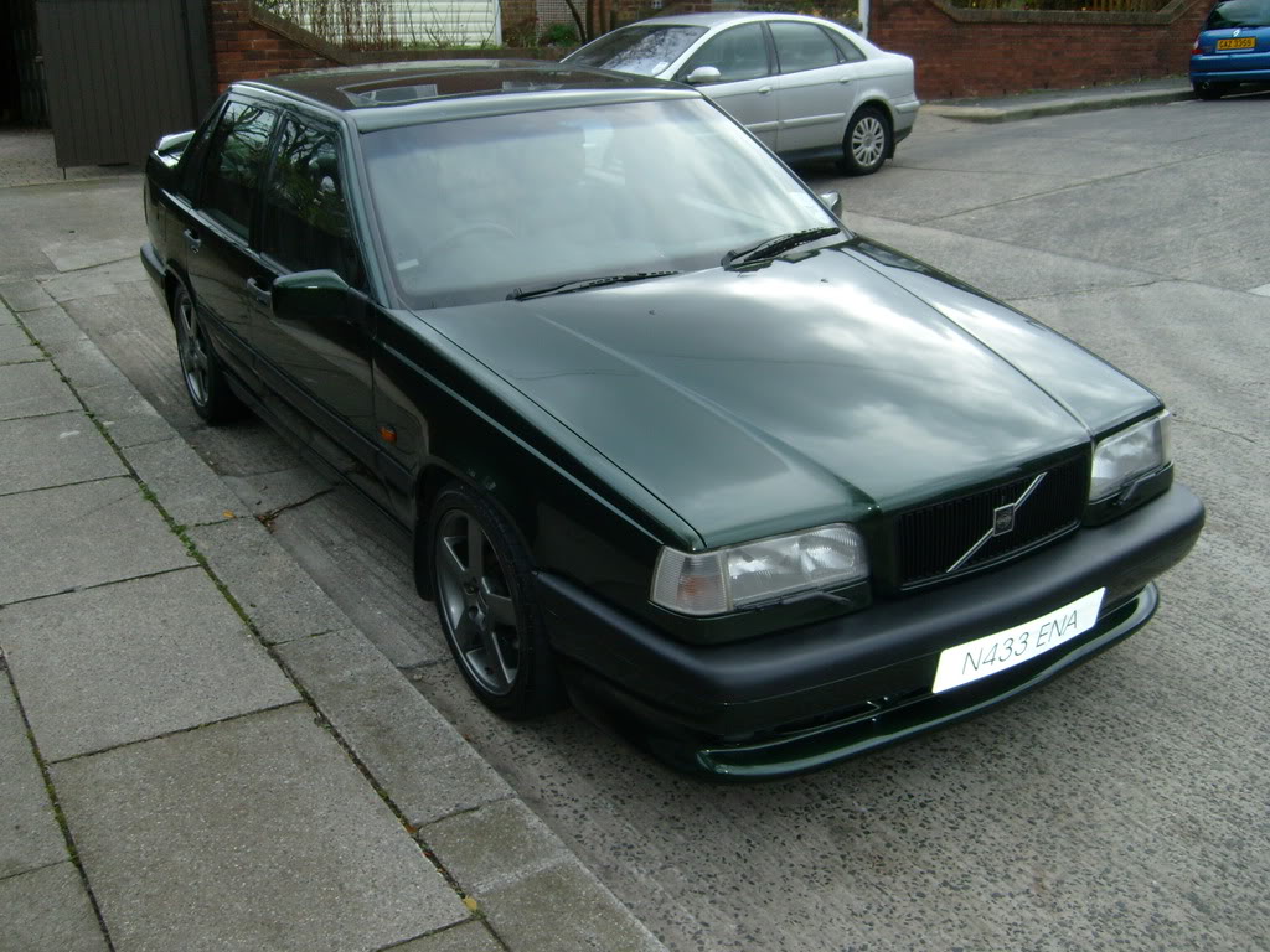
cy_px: 476
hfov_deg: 52.6
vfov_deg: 40.7
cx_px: 635
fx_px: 1284
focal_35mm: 35
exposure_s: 1/45
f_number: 2.8
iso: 100
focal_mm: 5.8
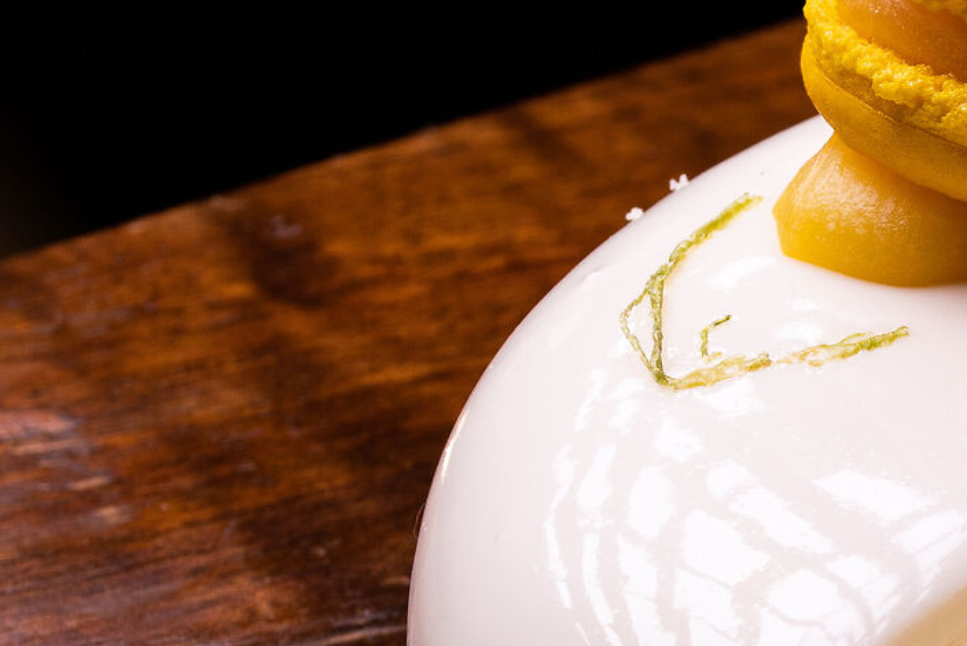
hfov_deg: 3.8
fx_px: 14422
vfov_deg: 2.6
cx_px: 1350
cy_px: 573
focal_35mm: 537
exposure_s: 1/160
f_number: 14
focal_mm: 105
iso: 64
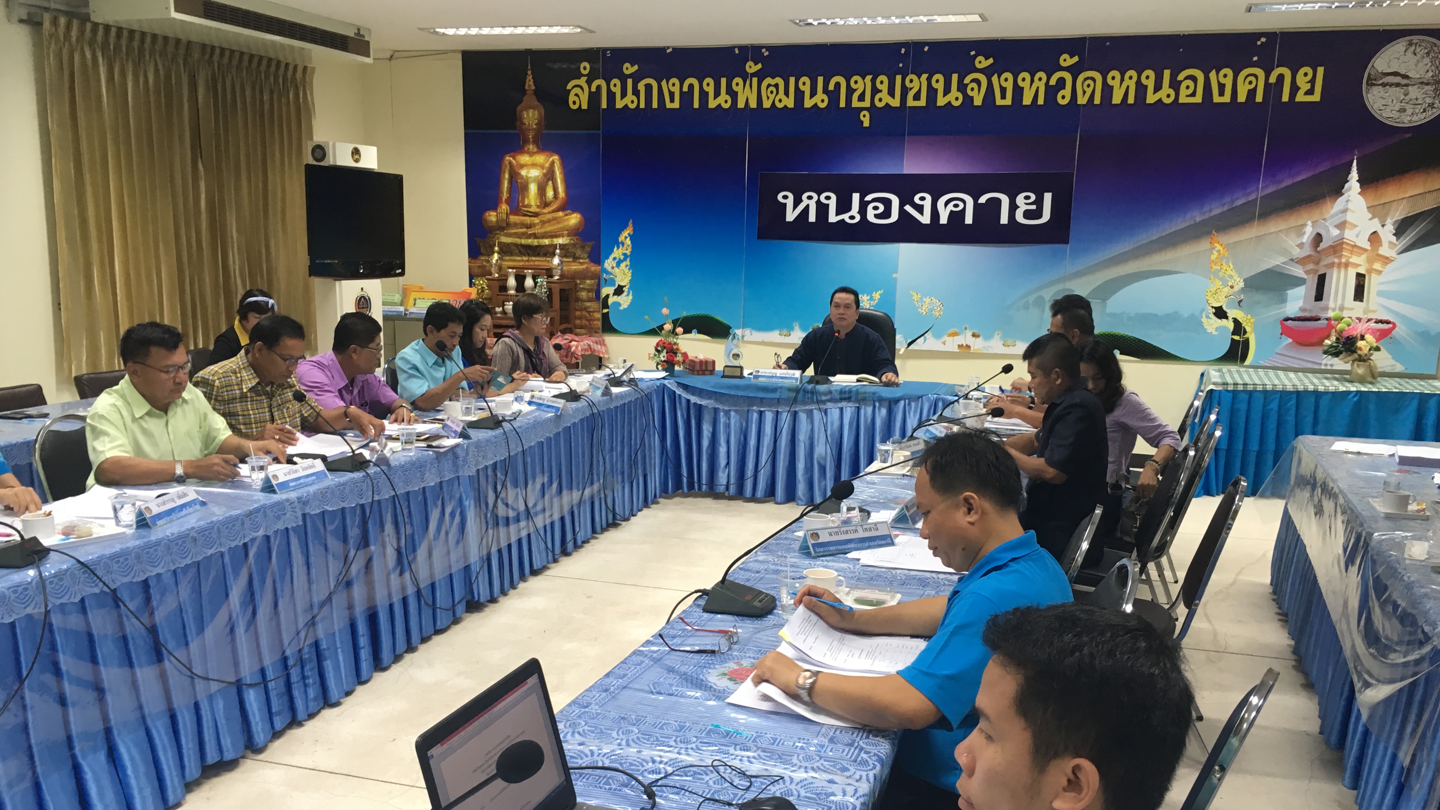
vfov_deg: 36.4
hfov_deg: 61.0
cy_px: 523
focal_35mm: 32
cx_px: 722
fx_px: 1222
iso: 100
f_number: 2.2
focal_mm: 4.15
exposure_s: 1/33
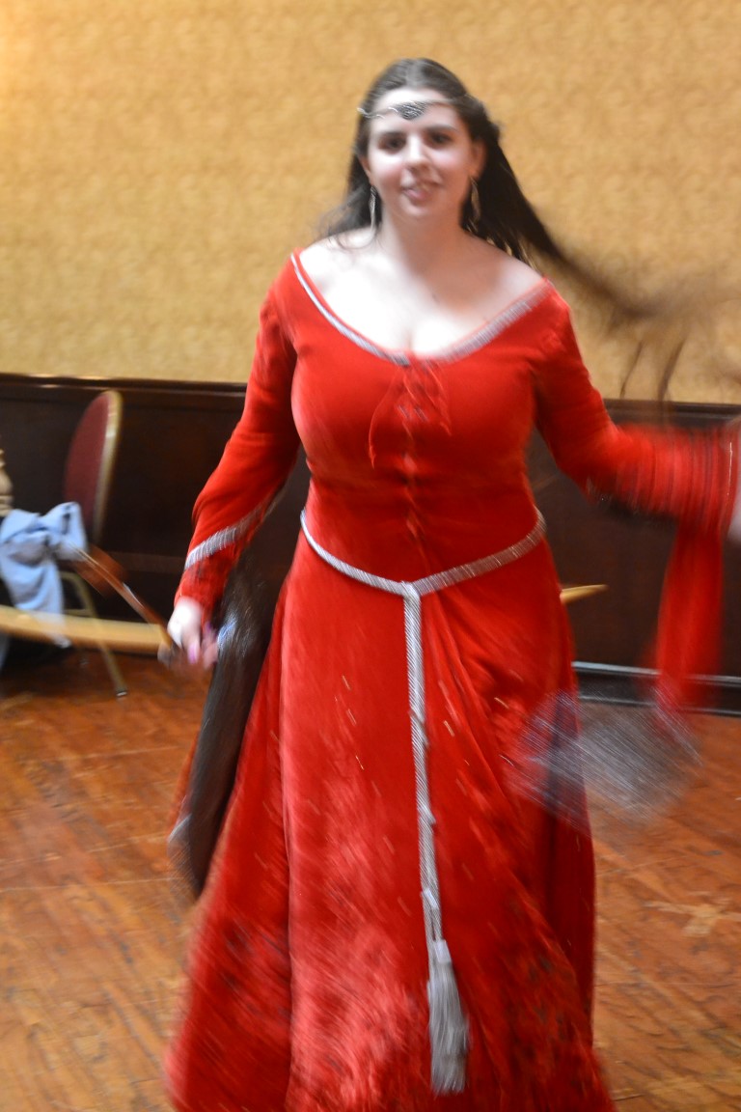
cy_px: 556
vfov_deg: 30.5
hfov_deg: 20.6
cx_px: 370
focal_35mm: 66
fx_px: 2038
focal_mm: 44
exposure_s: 1/13
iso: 3200
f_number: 5.3
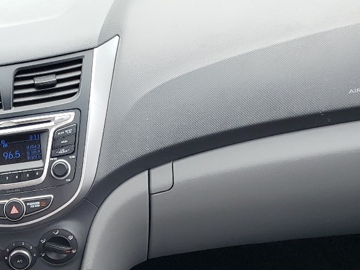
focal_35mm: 72
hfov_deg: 24.6
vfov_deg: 18.7
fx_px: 748
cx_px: -65
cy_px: 365
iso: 50
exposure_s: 1/323
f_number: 1.5
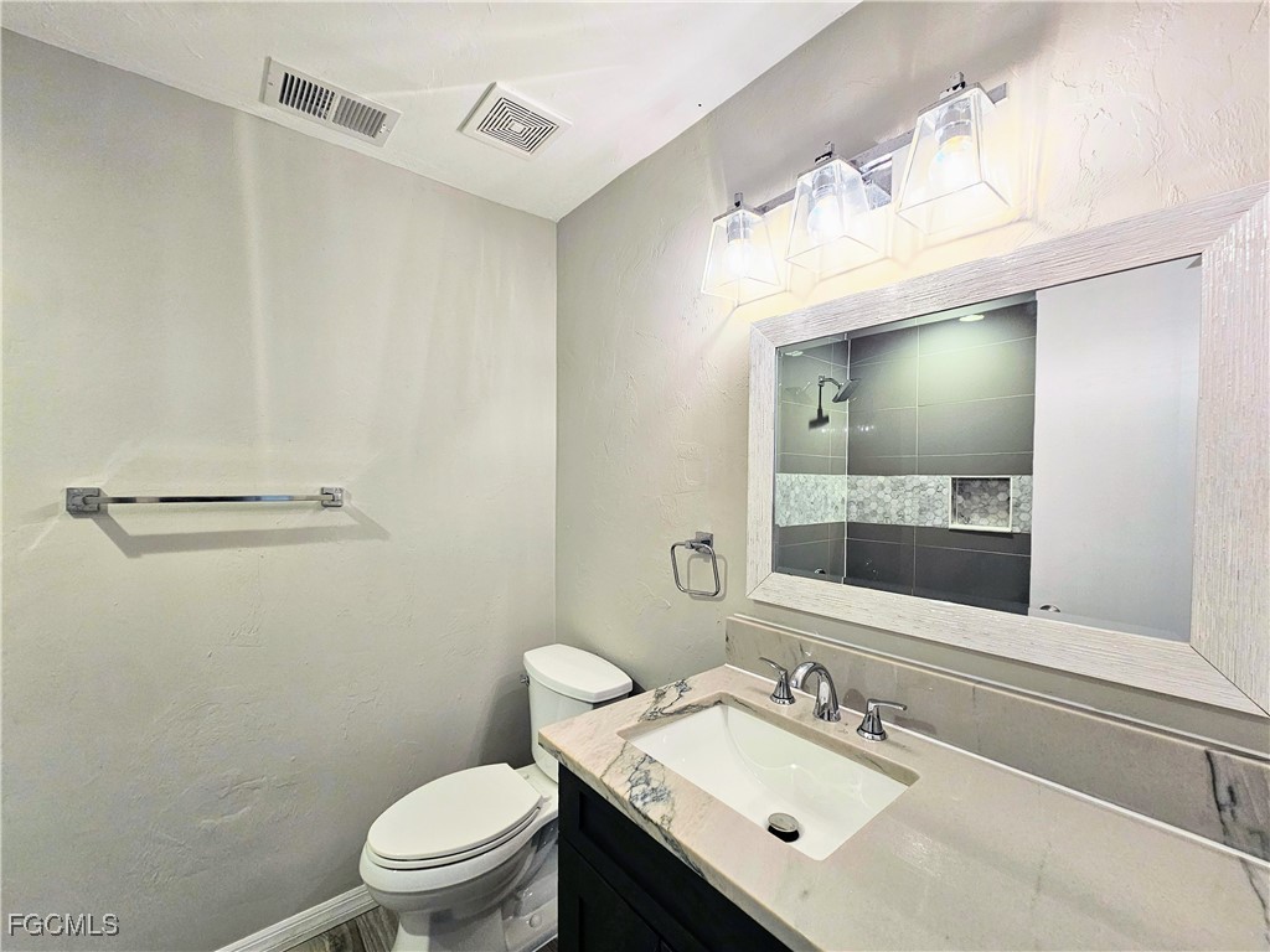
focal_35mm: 13
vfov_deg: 89.9
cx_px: 635
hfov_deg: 106.2
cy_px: 476
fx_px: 477
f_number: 2.2
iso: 160
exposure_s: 1/60
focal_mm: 2.2
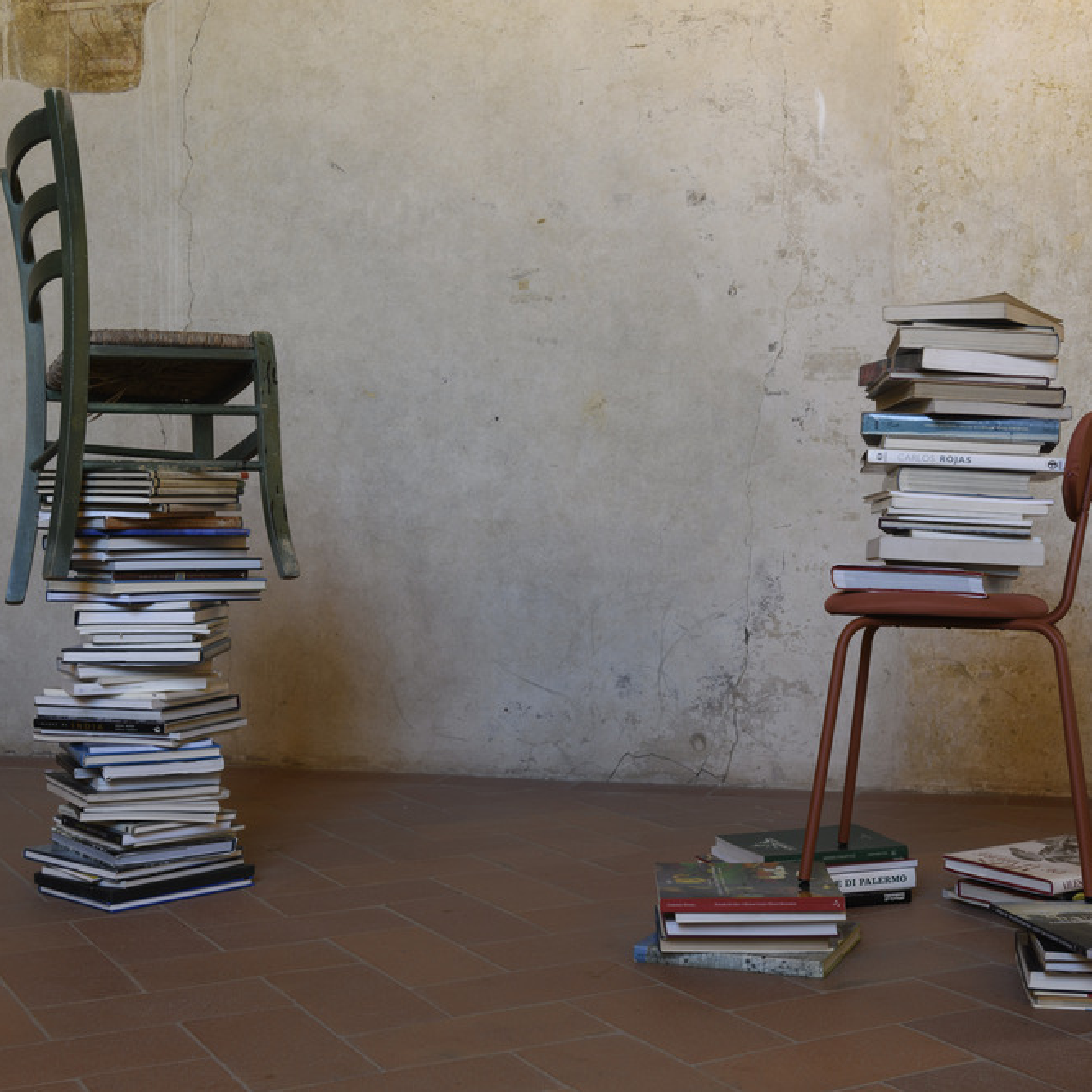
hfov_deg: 36.0
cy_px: 539
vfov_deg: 36.1
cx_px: 611
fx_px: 1677
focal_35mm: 47
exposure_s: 1/3
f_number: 10
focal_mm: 36
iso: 200
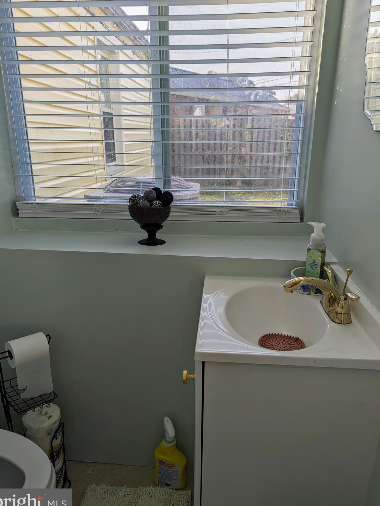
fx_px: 365
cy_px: 253
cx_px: 185
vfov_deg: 69.3
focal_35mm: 25
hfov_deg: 55.0
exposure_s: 1/451
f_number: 1.85
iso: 23
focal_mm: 6.81
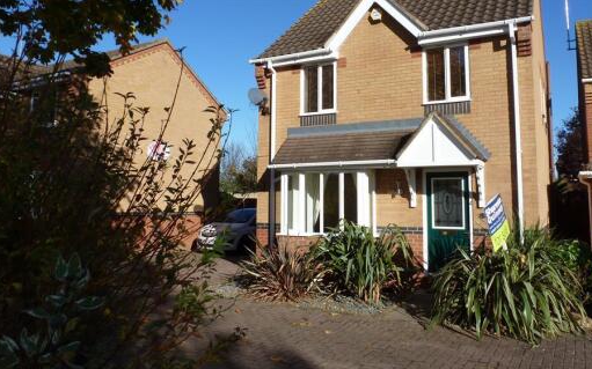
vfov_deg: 42.8
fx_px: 468
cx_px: 313
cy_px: 141
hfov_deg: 64.6
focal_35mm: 29
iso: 100
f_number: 5
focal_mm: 4.3
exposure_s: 1/400
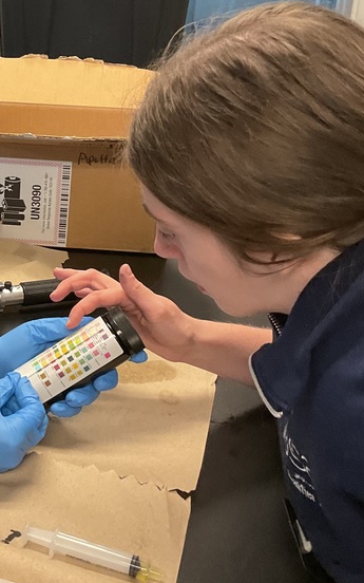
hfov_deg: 21.6
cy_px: 271
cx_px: -33
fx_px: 905
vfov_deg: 35.7
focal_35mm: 57
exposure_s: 1/60
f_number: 1.8
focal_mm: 3
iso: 160
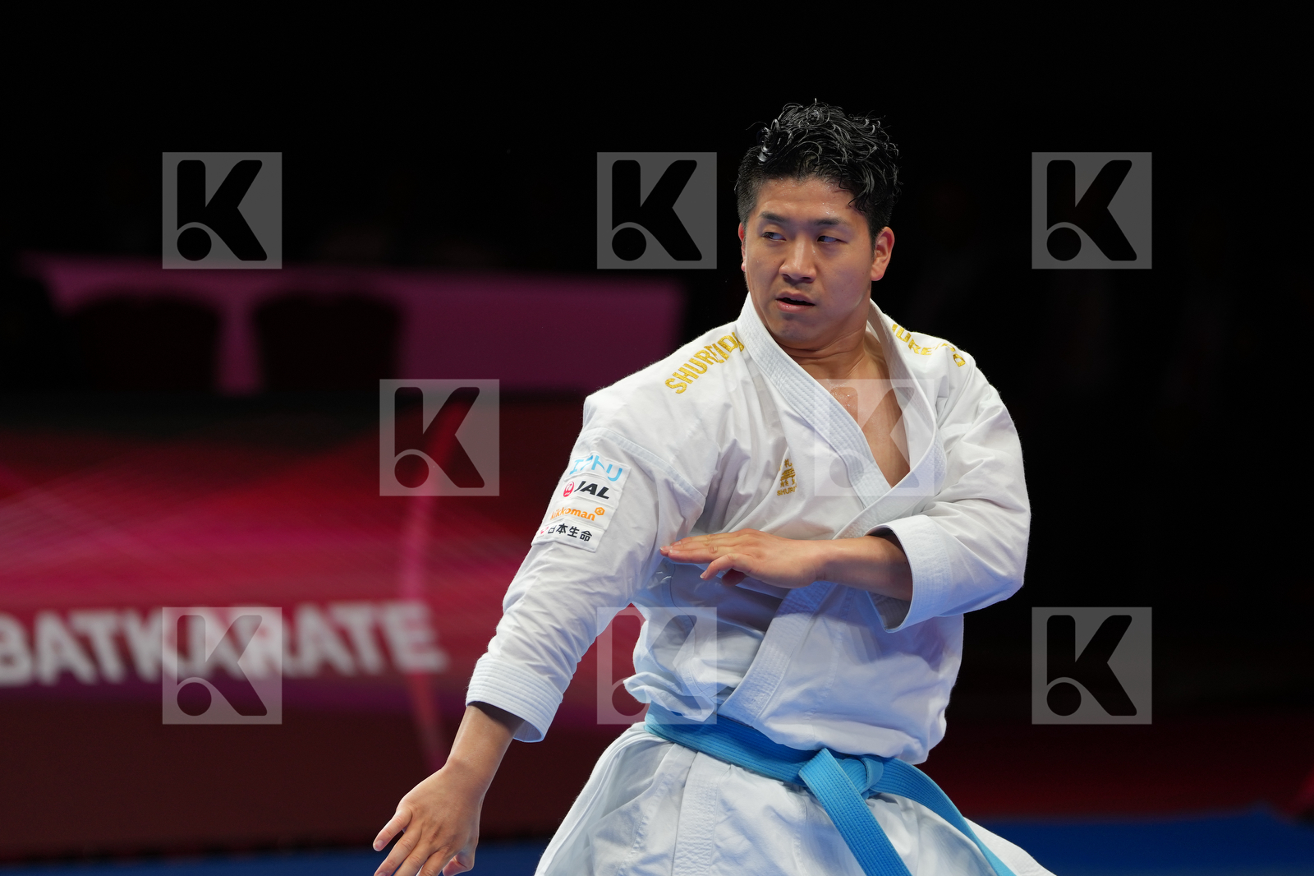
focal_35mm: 300
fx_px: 10947
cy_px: 438
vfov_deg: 4.6
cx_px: 657
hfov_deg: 6.9
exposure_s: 1/500
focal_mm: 200
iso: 250
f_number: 2.8
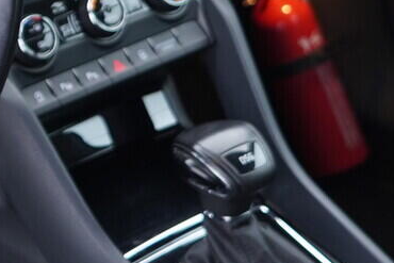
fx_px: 1533
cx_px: -112
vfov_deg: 9.7
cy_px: -45
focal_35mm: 140
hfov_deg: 14.1
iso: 250
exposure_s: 1/40
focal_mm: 24
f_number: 2.8
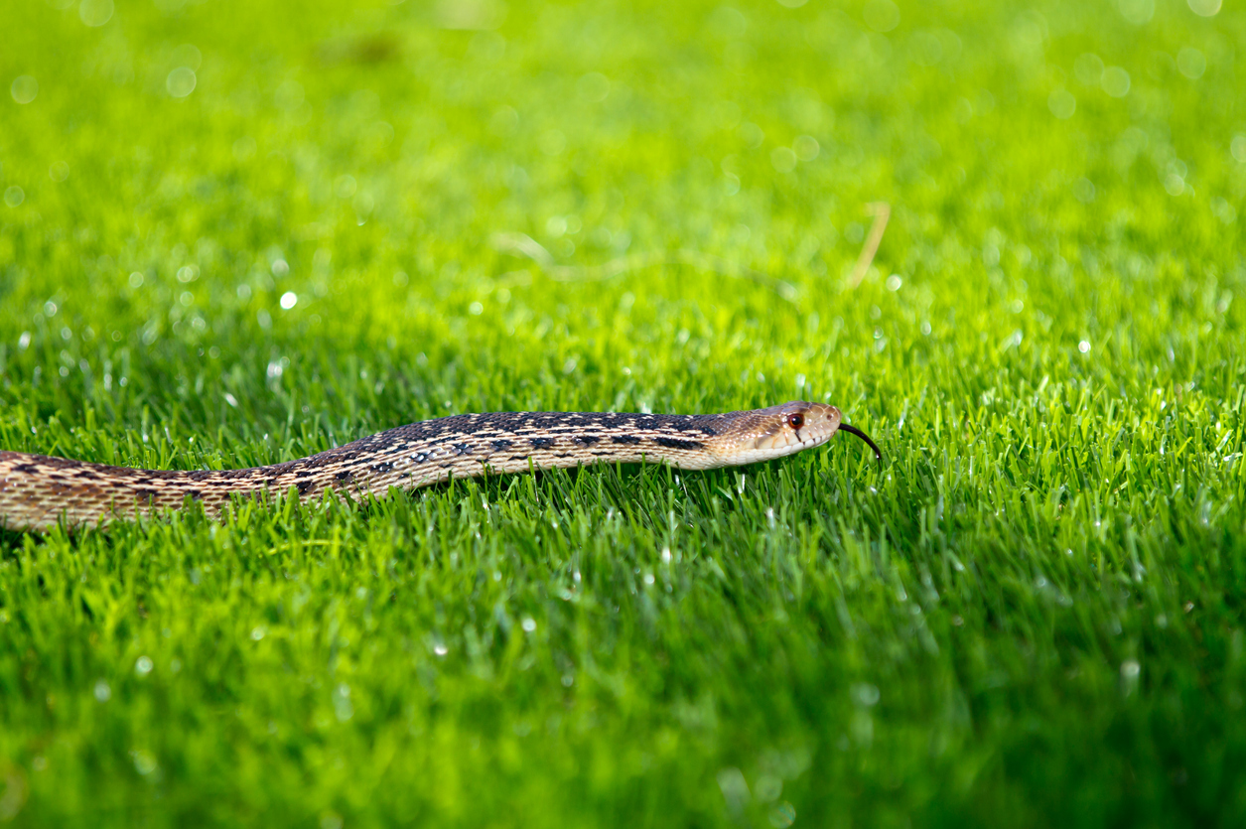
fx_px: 3632
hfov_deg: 19.5
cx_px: 623
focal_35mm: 105
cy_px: 414
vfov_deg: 13.0
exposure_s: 1/1250
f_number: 2.8
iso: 200
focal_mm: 70
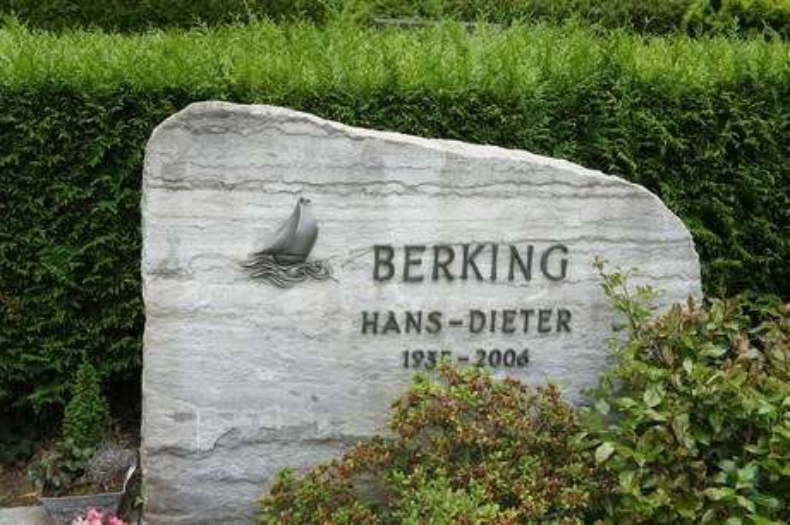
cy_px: 262
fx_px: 1053
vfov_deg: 28.0
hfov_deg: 41.1
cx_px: 395
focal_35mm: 48
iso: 200
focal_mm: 32
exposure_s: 1/100
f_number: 6.3
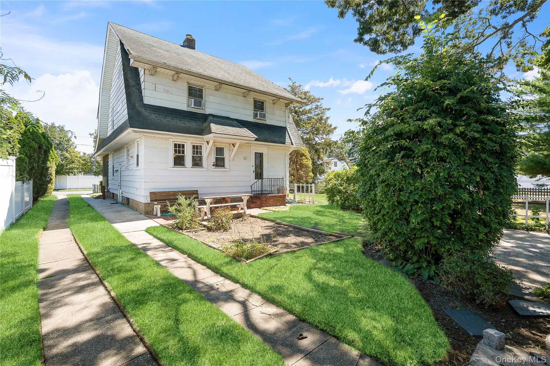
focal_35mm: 16
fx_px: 244
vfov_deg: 73.7
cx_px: 275
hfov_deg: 96.7
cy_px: 183
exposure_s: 1/200
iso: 160
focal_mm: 16
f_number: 6.3
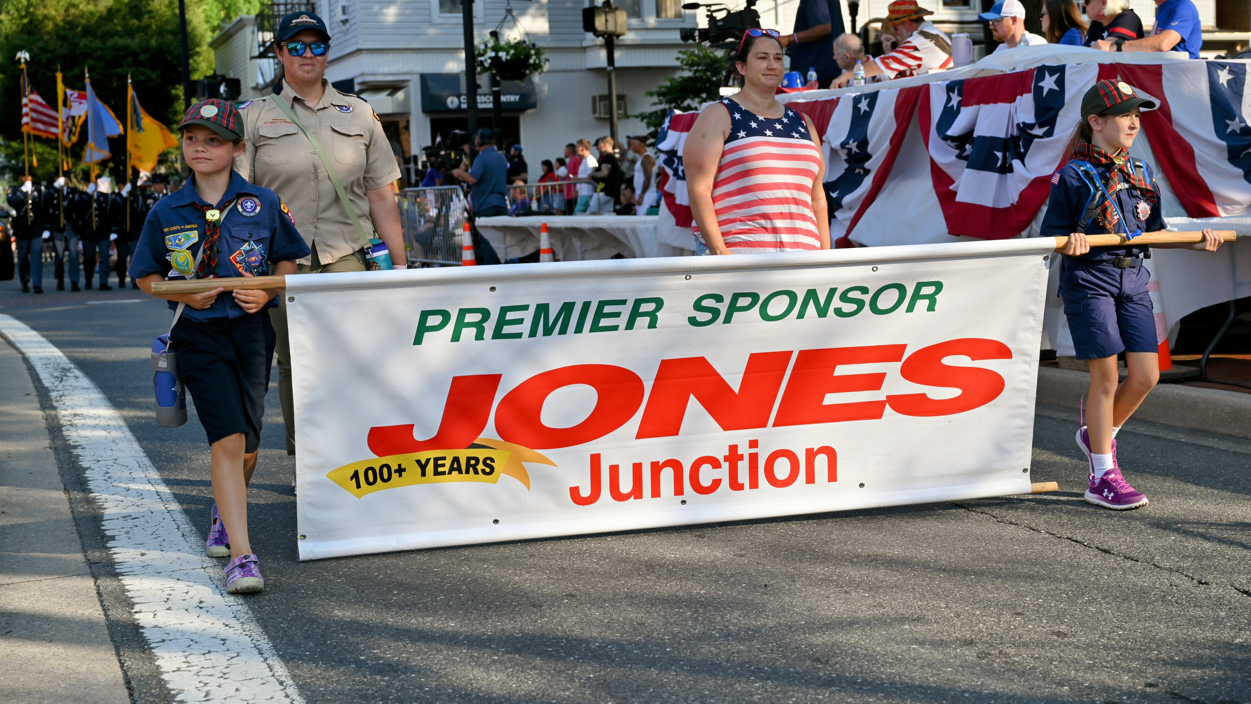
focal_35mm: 45
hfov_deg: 45.5
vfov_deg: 26.5
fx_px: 1493
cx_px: 626
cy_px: 310
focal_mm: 42
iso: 110
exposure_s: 1/1000
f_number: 4
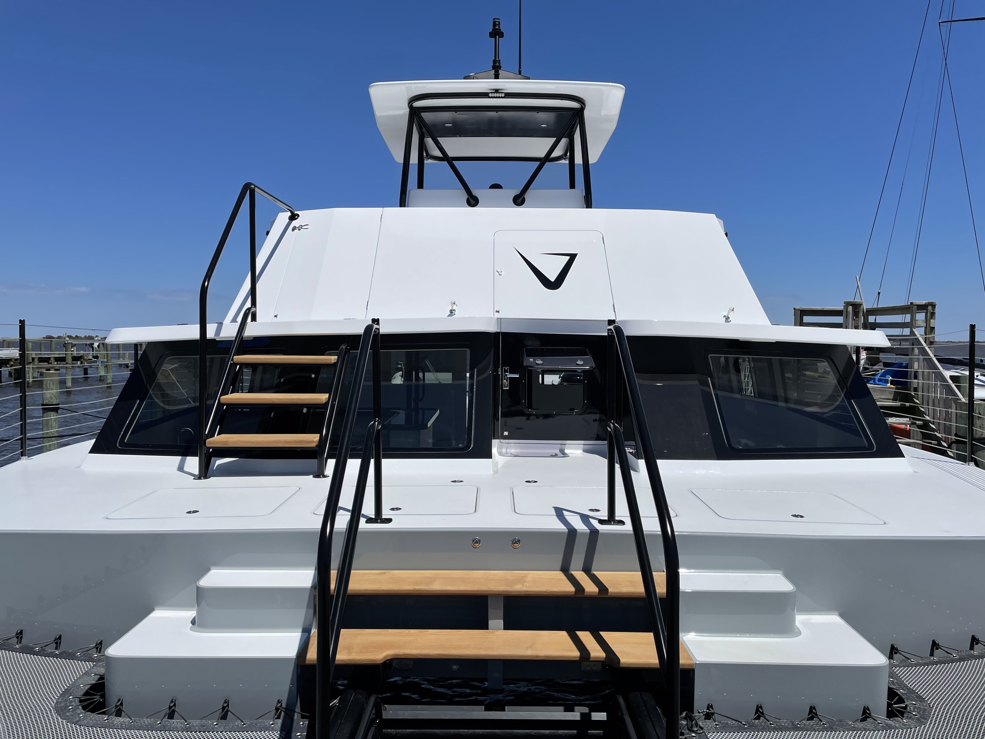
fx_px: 740
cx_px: 492
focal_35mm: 26
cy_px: 370
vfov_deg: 53.1
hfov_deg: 67.3
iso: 32
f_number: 1.6
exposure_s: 1/10753
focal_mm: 4.2
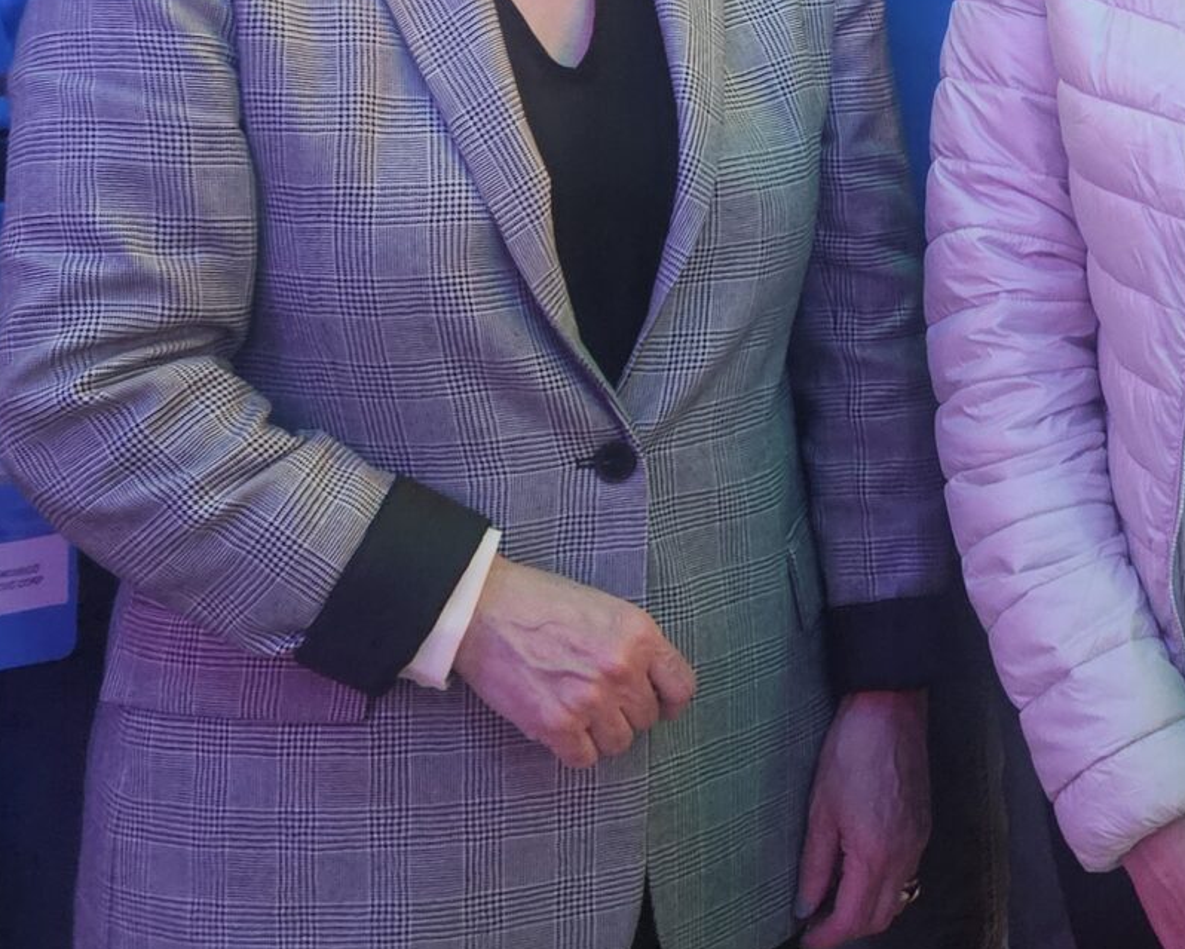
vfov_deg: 20.4
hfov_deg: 25.8
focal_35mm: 72
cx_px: 988
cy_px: -64
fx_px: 2526
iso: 1250
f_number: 1.8
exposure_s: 1/24
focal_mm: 5.4
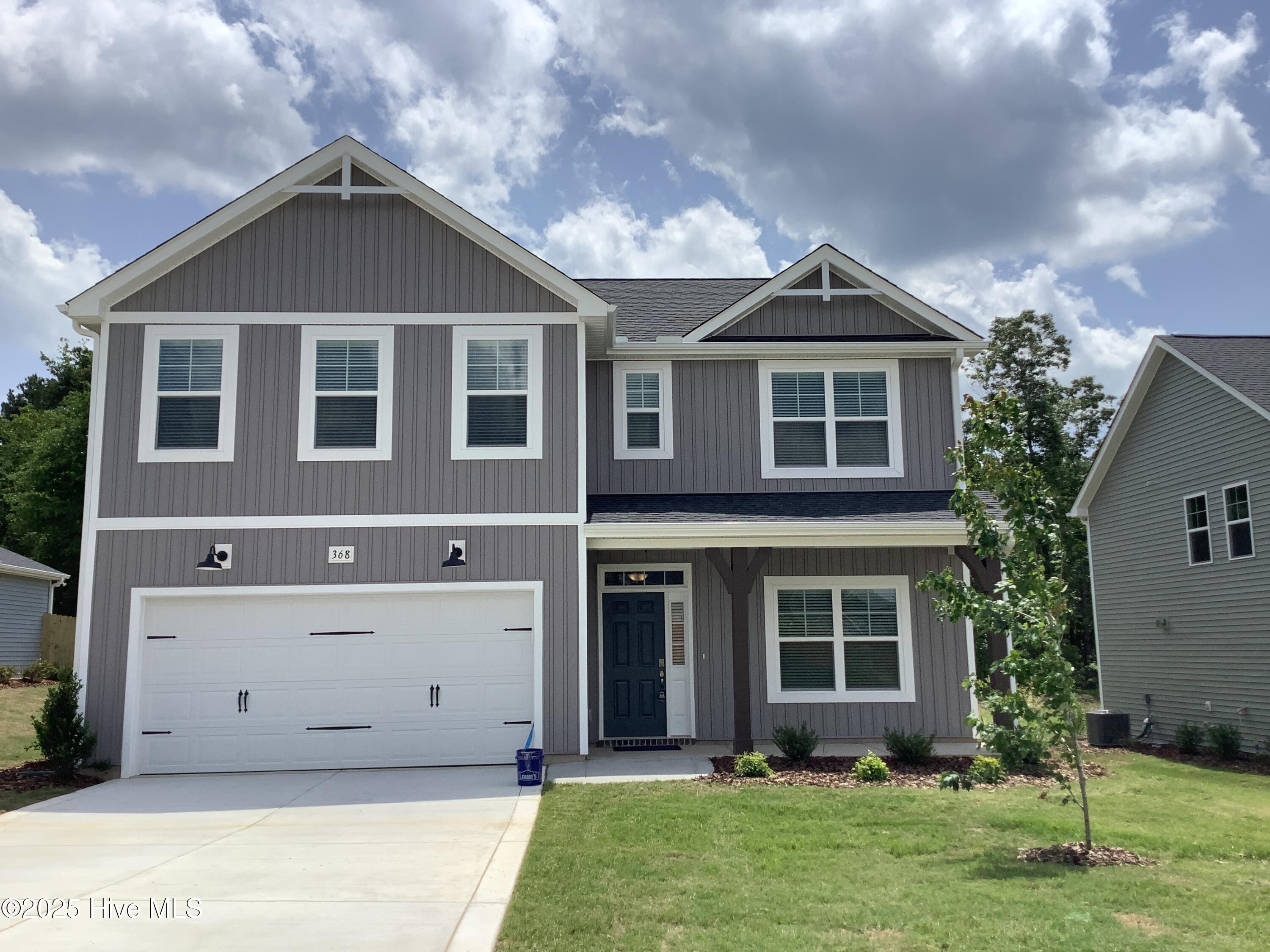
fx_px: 1137
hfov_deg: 58.4
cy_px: 476
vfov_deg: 45.4
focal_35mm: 31
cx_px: 635
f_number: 2.4
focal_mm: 3.3
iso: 25
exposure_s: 1/2203
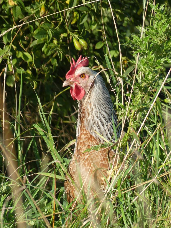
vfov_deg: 3.6
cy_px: 114
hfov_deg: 2.7
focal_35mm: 558
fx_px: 3676
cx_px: 86
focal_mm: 100.5
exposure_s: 1/2000
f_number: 2.8
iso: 200
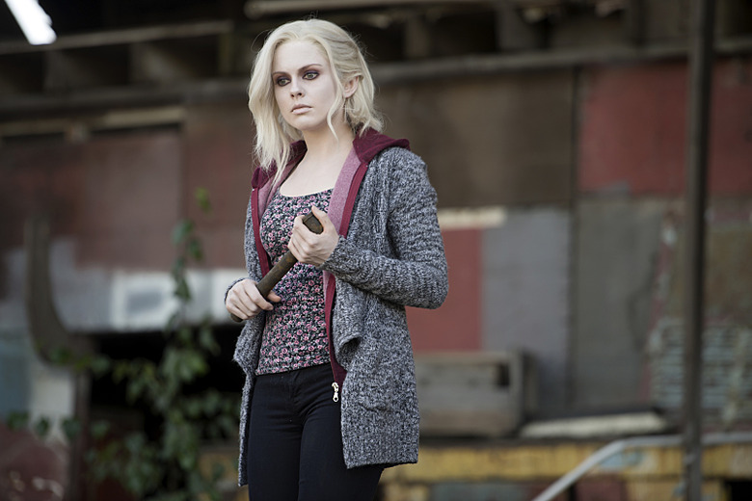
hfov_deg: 10.8
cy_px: 250
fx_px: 3969
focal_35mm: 190
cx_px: 376
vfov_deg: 7.2
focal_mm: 190
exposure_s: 1/100
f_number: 3.2
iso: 100
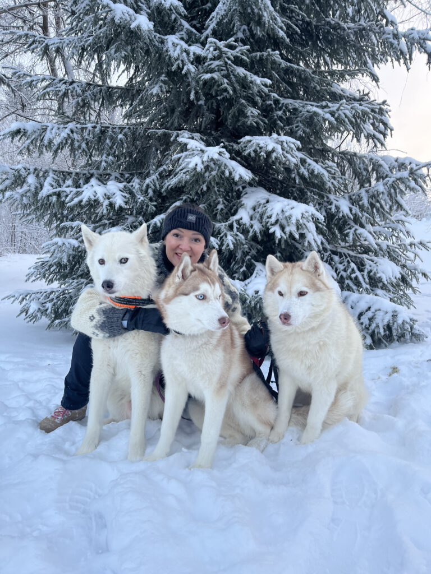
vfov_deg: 67.3
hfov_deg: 53.1
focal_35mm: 26
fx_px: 432
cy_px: 287
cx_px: 216
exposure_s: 1/121
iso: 50
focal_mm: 5.1
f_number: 1.6
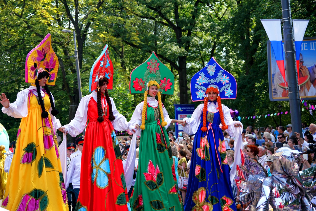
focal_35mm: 70
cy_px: 106
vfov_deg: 19.5
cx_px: 158
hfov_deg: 28.8
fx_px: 615
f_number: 5.6
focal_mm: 70
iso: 100
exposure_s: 1/125
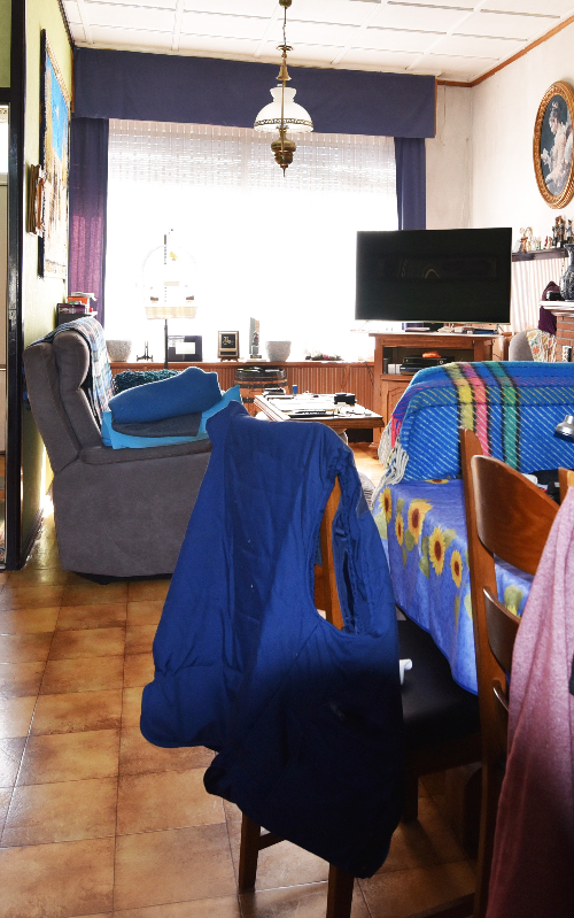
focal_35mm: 33
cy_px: 317
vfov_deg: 57.0
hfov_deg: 38.1
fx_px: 825
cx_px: 356
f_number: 5.6
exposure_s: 1/125
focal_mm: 16
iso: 640
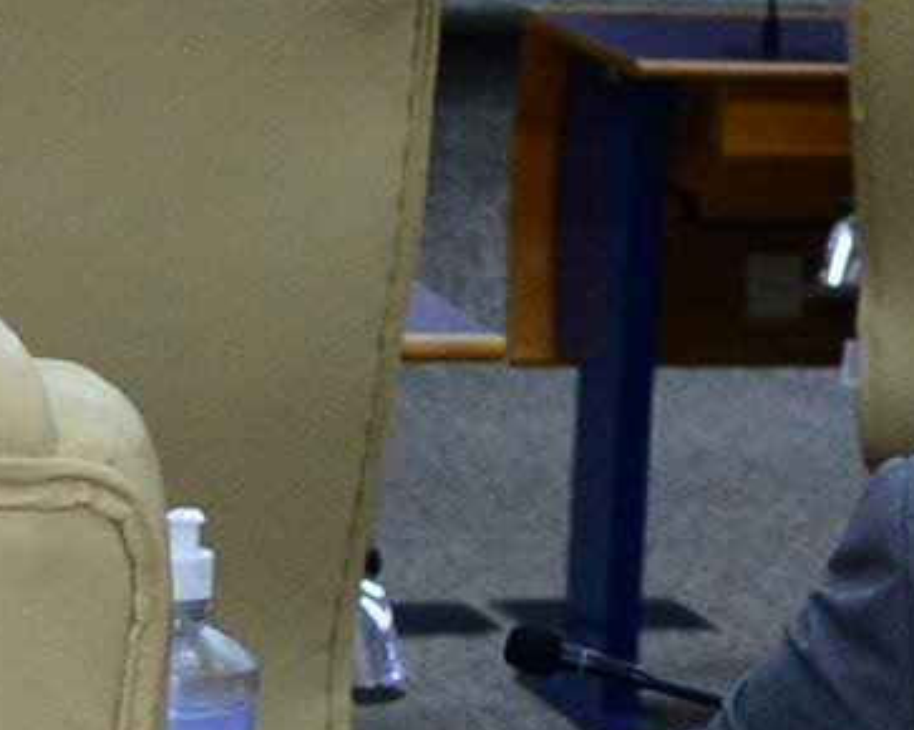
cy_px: -1143
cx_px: 1433
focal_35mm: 249
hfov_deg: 7.6
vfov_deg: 5.9
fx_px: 6732
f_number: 4.5
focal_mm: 32
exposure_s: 1/125
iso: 1600
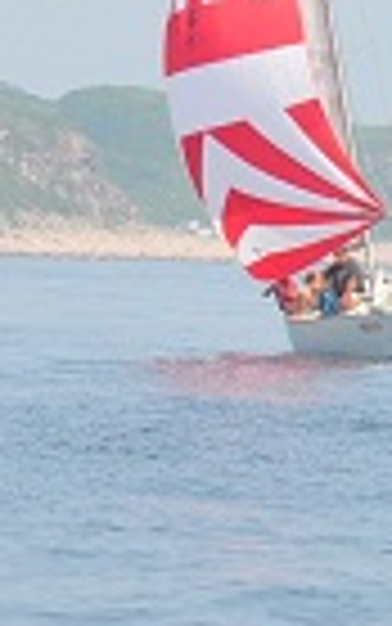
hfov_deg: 1.8
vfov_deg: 3.0
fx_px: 12075
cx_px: 1545
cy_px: 356
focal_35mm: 707
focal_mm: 75
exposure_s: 1/500
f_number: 11
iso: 400
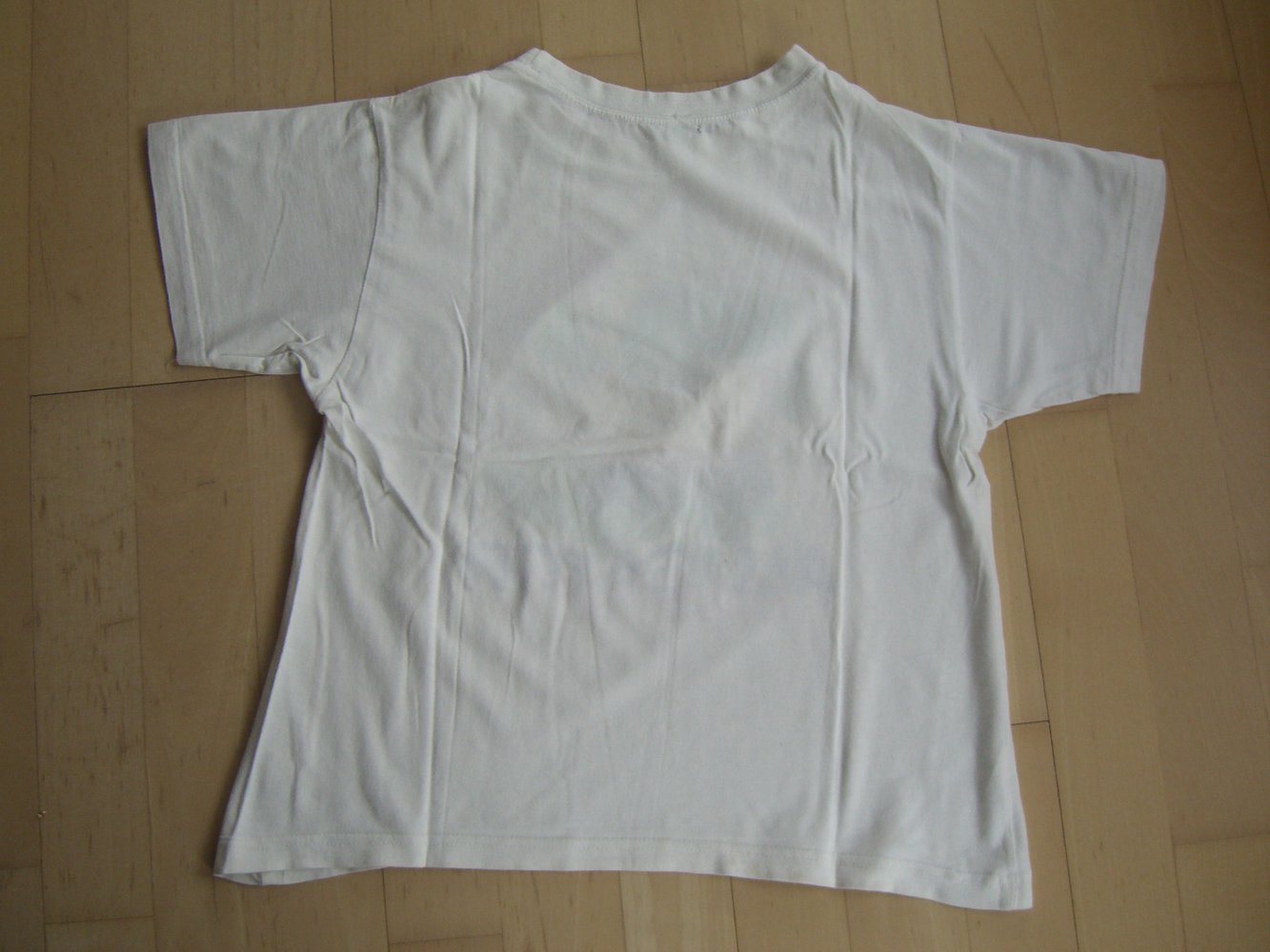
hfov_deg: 49.0
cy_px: 476
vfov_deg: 37.7
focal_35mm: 38
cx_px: 635
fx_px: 1394
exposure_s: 1/60
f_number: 2.8
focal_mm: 7.9
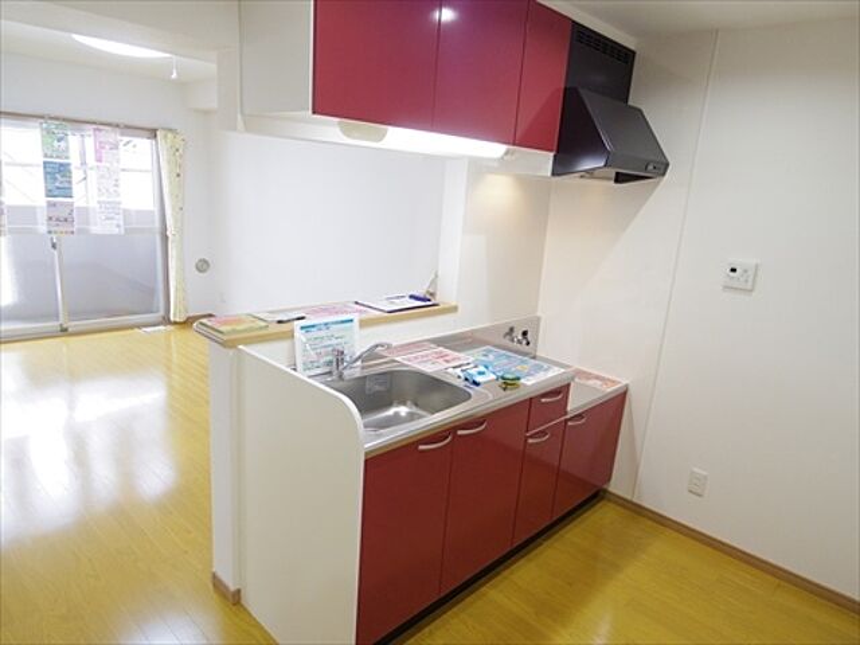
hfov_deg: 73.9
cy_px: 322
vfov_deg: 58.9
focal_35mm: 23
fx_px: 571
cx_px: 430
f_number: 2.8
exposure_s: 1/40
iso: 400
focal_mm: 5
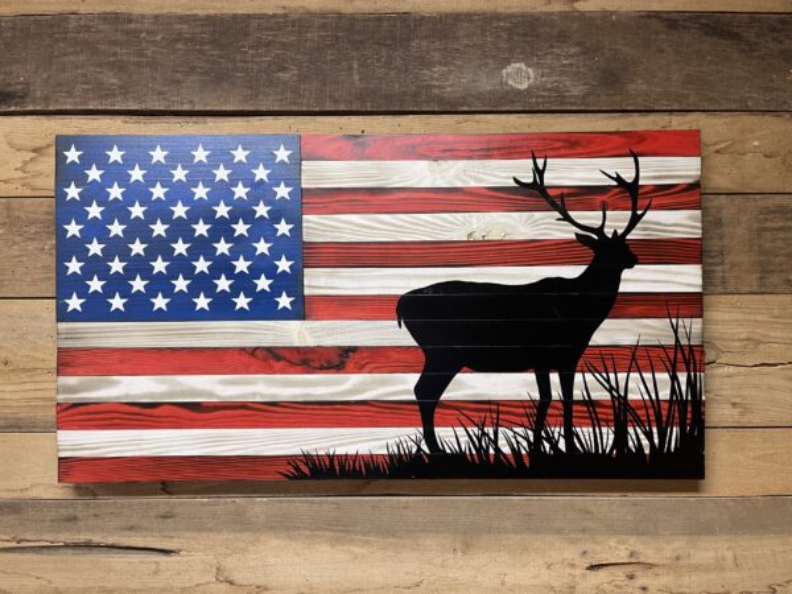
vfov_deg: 53.1
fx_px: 595
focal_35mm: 26
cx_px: 396
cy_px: 297
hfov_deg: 67.3
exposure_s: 1/86
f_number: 1.6
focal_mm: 5.1
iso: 125
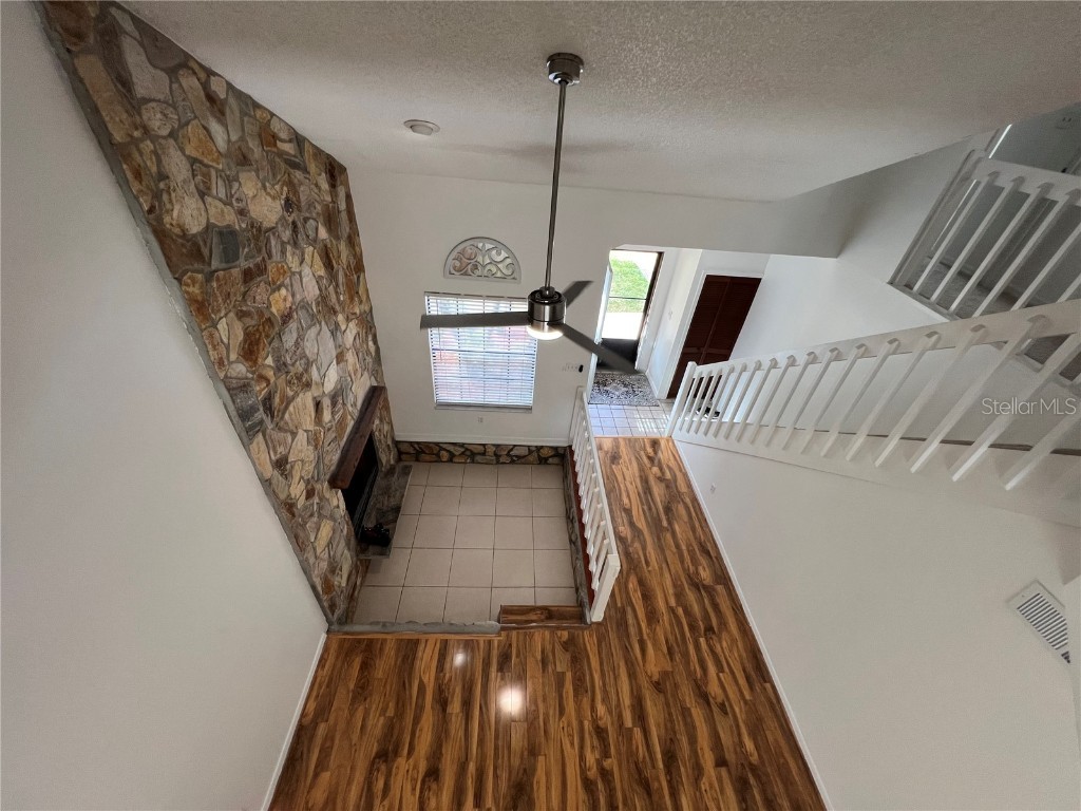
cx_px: 540
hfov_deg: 106.2
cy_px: 406
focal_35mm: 13
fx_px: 406
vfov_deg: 89.9
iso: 100
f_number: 1.8
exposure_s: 1/120
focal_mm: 1.57
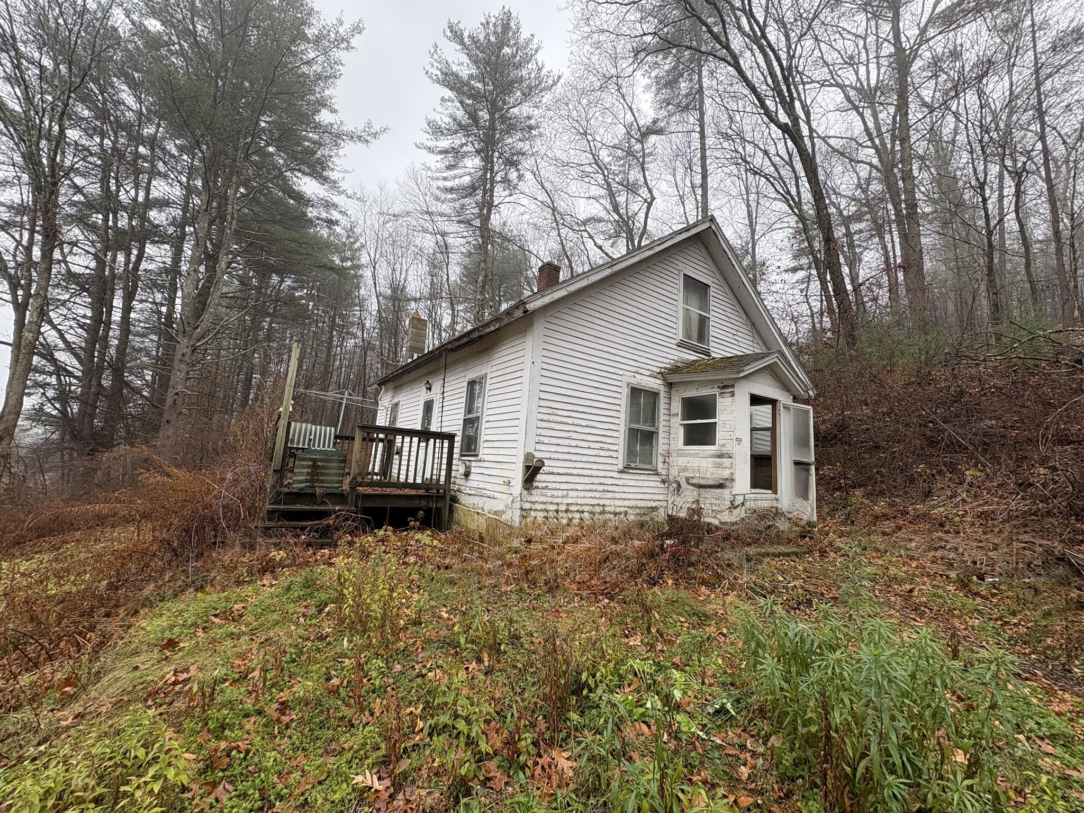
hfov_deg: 102.1
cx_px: 542
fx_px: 438
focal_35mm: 14
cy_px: 406
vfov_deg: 85.7
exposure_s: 1/169
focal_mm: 2.22
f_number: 2.2
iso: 40
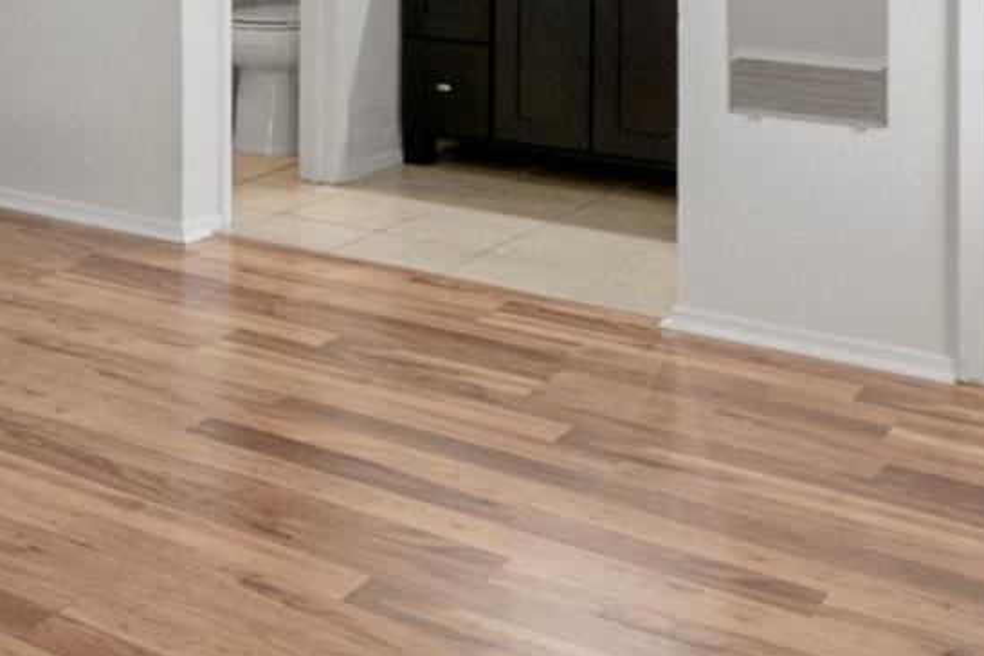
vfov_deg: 20.5
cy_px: -214
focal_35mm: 60
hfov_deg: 30.7
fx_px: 1640
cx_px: -31
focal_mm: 16
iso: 2000
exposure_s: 1/5
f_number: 8
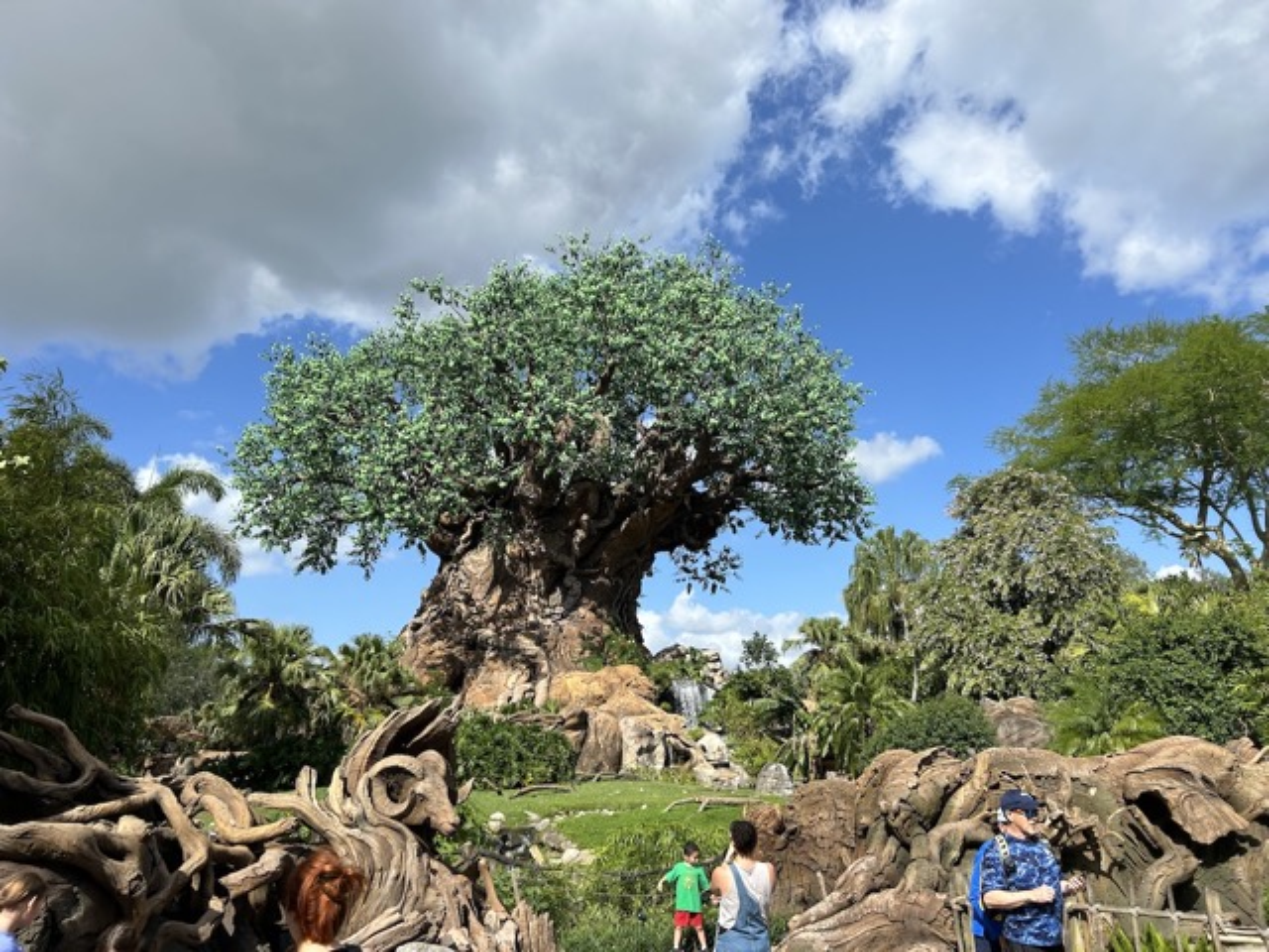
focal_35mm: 26
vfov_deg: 53.1
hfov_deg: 67.3
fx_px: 953
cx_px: 634
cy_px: 476
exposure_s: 1/4115
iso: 50
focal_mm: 5.7
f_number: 1.5
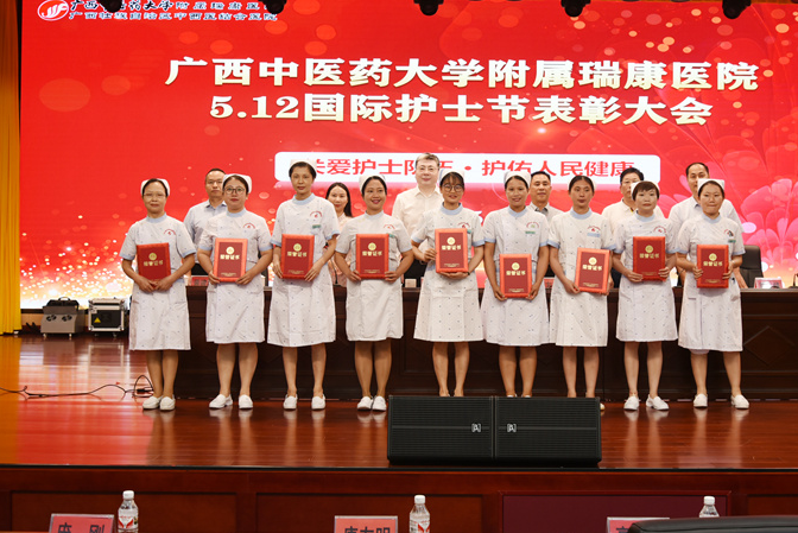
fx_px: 1109
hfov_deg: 39.5
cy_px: 222
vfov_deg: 27.0
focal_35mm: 50
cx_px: 452
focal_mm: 42
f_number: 5.6
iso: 640
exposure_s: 1/60
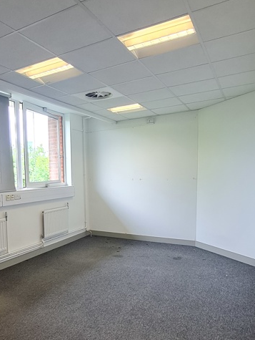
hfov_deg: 46.9
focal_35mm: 28
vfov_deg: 62.9
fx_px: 275
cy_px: 203
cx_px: 47
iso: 100
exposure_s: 1/50
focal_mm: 1.74
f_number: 2.2
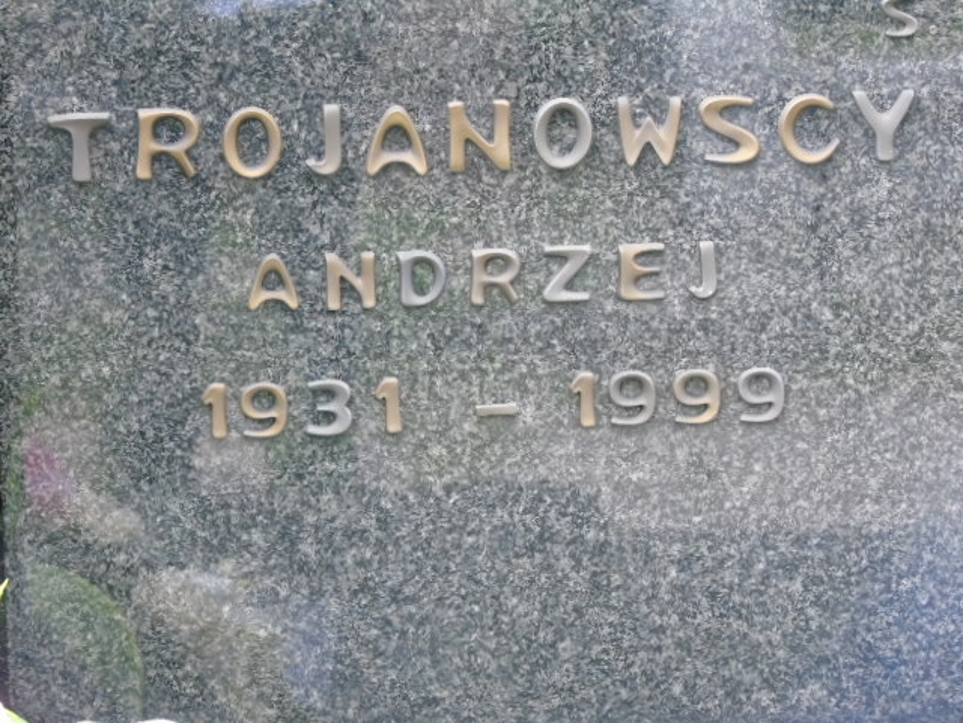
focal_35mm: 186
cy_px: 362
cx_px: 482
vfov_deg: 8.0
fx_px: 5174
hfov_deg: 10.6
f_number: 5
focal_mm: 33
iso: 800
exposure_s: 1/60
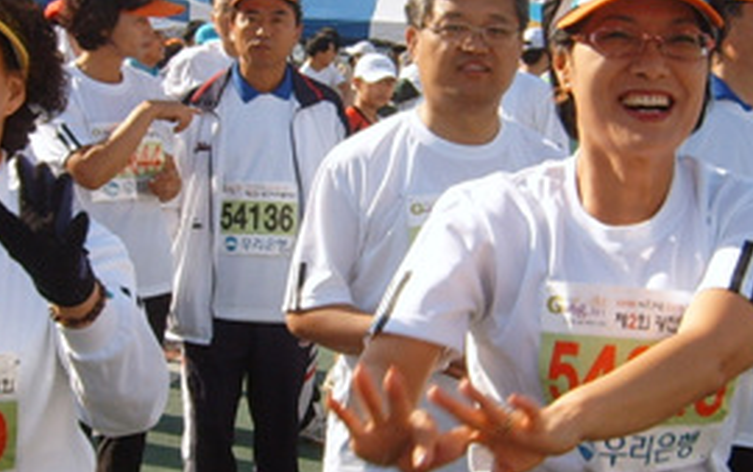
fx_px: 1807
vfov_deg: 14.9
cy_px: 212
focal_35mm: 88
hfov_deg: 23.5
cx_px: 337
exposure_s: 1/350
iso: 50
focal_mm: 5.8
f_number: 5.8
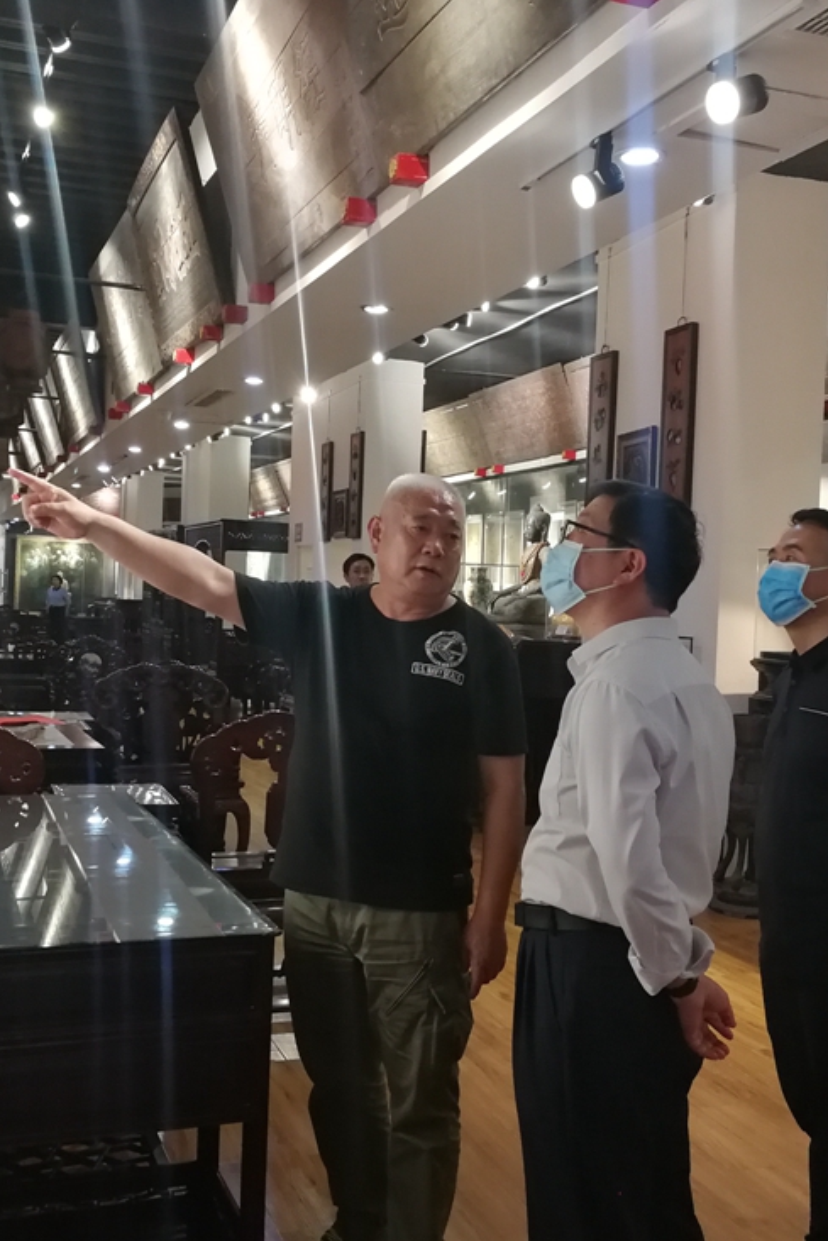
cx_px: 433
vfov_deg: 50.7
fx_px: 1310
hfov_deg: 35.1
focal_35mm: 38
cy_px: 613
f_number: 2.2
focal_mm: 3.95
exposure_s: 1/100
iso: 500
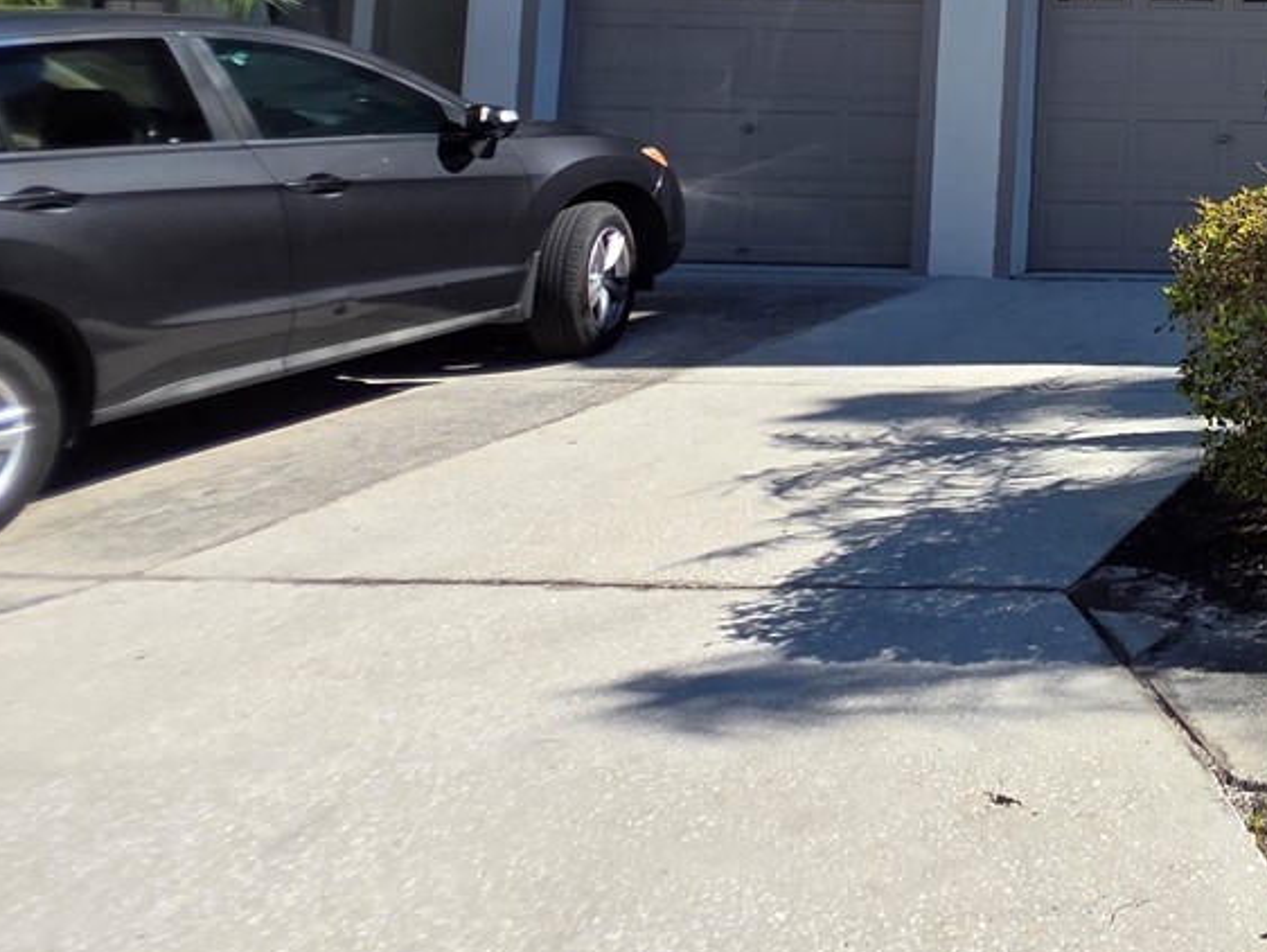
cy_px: 65
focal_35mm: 37
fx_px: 1355
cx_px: 1695
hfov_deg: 33.8
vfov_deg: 35.9
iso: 40
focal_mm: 2.2
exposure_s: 1/1686
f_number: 1.9
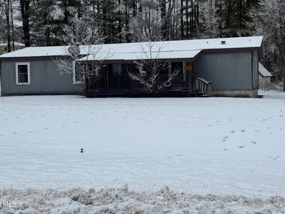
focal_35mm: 54
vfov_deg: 27.0
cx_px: 141
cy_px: 95
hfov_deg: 35.5
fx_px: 445
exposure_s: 1/2976
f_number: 1.78
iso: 64
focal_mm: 6.76
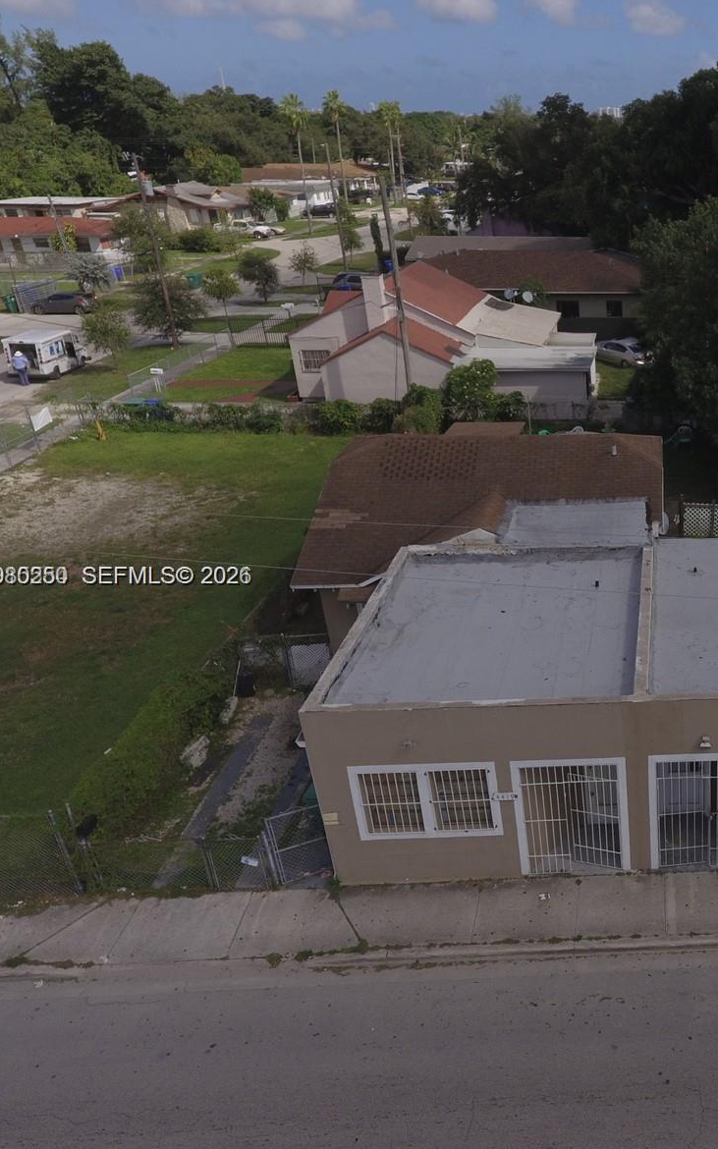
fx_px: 908
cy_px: 577
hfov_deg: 38.0
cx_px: 732
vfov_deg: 64.6
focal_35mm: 29
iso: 100
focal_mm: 3.61
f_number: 2.8
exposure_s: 1/2000
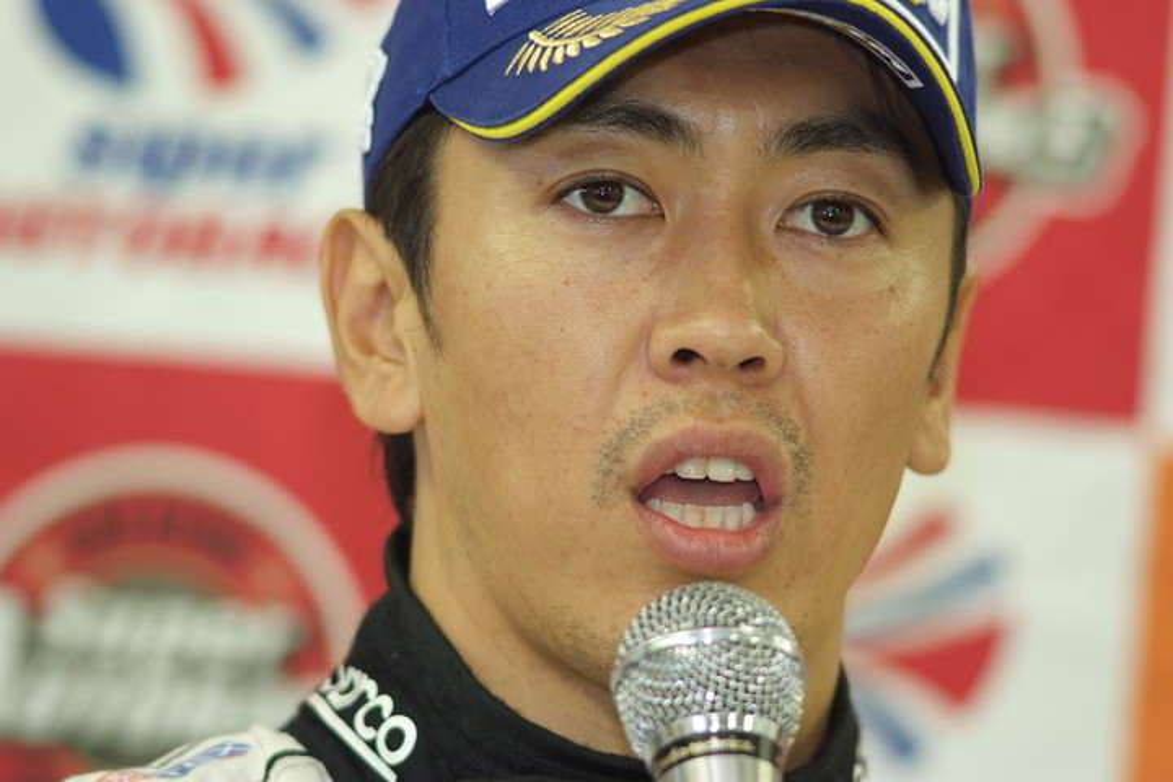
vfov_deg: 5.1
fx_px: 8797
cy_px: 391
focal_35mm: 270
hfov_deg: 7.6
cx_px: 586
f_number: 2.8
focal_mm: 180
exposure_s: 1/125
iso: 800
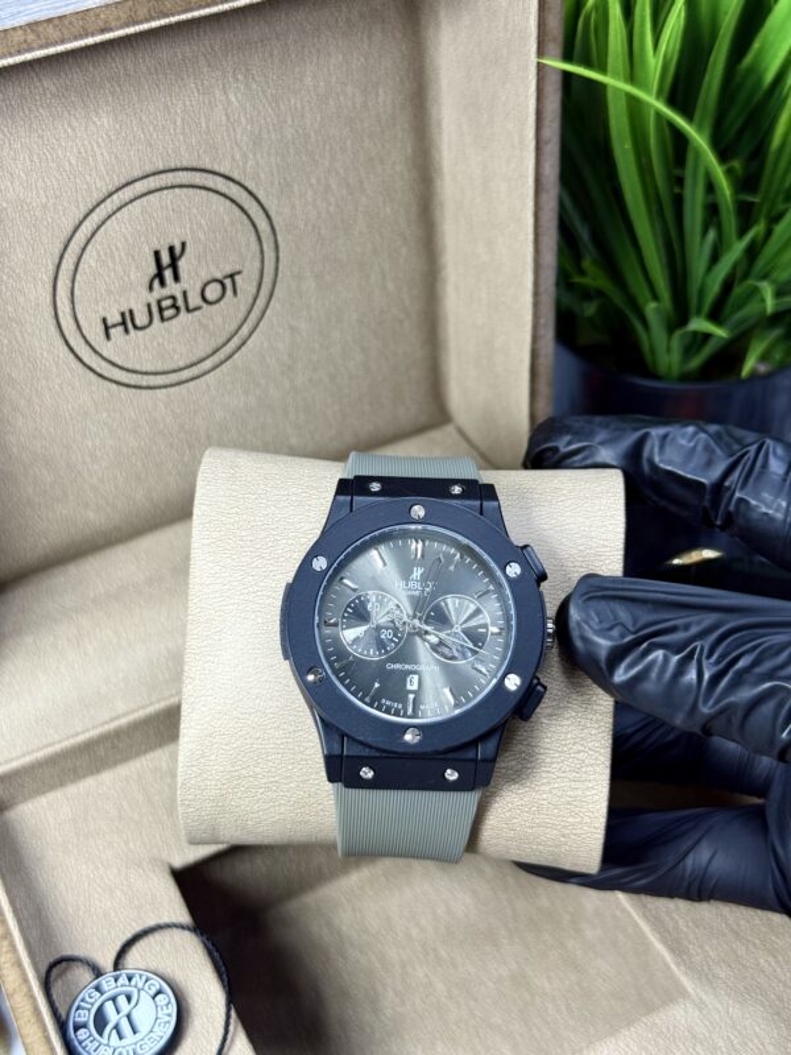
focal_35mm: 48
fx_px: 1462
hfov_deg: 30.3
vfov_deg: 39.7
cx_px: 396
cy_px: 528
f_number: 1.78
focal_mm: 6.76
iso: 64
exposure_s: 1/50
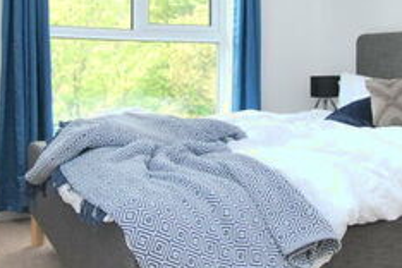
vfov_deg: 29.6
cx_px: 220
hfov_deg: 43.6
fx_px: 502
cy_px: 82
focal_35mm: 45
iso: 200
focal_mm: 10
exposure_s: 1/80
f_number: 4.5
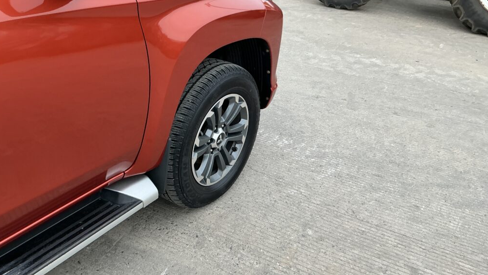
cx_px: 243
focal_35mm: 31
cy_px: 129
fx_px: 401
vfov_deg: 37.8
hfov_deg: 62.6
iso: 32
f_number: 1.8
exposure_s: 1/122
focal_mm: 3
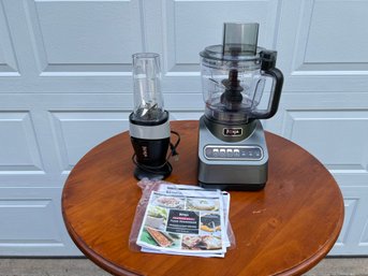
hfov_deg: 67.3
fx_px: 276
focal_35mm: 26
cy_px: 138
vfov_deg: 53.0
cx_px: 184
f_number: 1.5
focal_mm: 5.7
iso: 50
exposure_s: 1/569
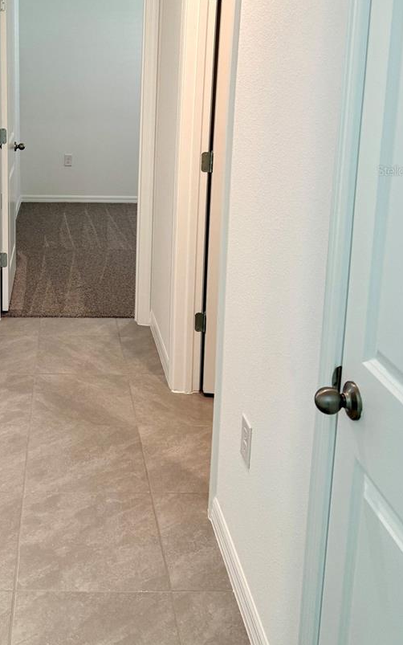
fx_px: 668
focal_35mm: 38
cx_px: 73
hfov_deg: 32.5
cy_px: 170
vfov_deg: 49.7
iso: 125
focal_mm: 6.76
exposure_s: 1/158
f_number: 1.78
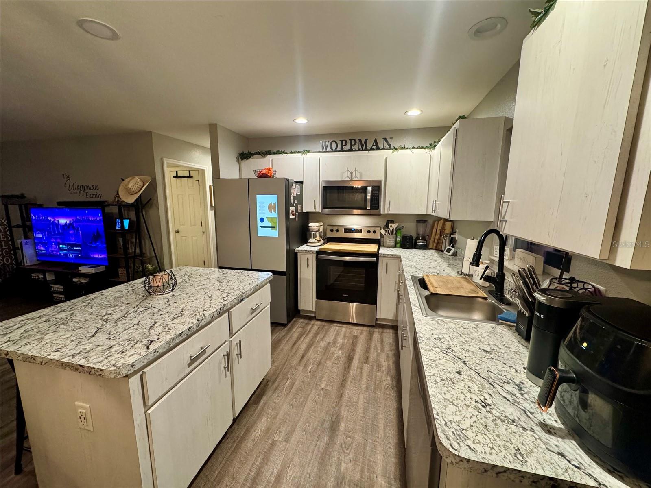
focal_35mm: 14
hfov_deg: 102.1
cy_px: 244
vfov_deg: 85.7
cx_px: 326
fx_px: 263
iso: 320
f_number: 2.2
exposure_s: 1/60
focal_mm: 2.22
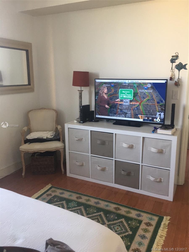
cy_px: 126
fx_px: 211
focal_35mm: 29
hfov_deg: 48.2
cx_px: 94
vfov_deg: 61.7
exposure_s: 1/15
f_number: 2.2
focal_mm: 4.15
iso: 32
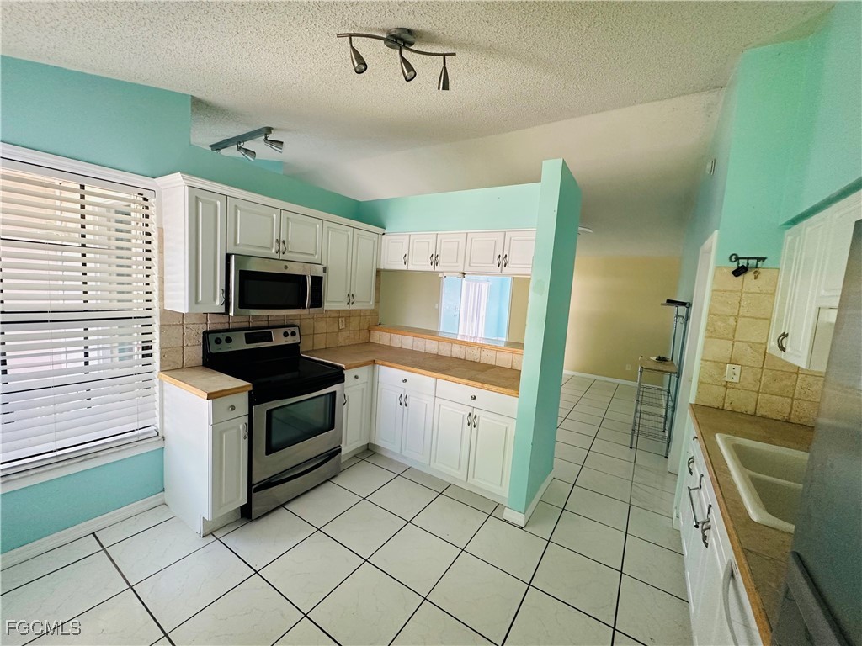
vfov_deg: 85.7
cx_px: 431
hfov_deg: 102.1
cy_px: 323
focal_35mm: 14
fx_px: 349
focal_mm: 2.22
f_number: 2.2
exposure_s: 1/99
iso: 320
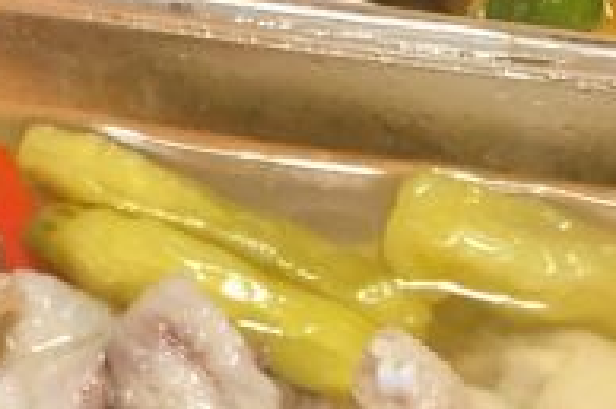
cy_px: 658
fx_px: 1863
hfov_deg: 18.8
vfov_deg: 11.9
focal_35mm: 109
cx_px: 254
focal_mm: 4.15
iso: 125
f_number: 2.2
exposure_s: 1/33
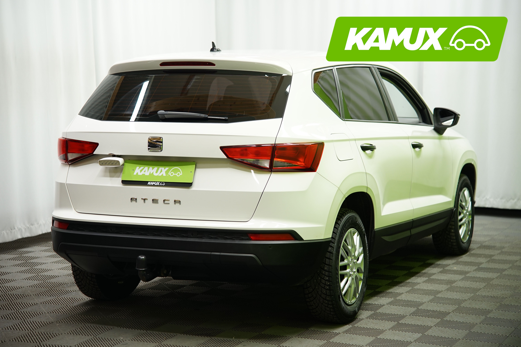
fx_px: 1056
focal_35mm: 73
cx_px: 260
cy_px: 174
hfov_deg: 27.7
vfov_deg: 18.7
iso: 500
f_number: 3.2
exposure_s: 1/40
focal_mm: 73
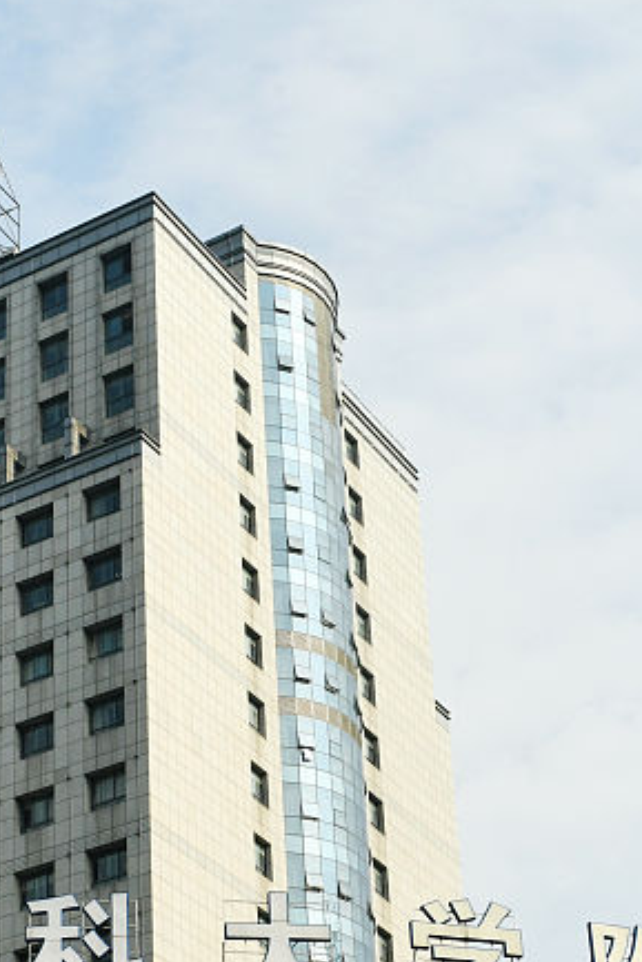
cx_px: 131
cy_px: 858
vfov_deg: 20.6
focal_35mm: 97
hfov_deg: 14.0
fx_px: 2592
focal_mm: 35
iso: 320
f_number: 13
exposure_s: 1/400
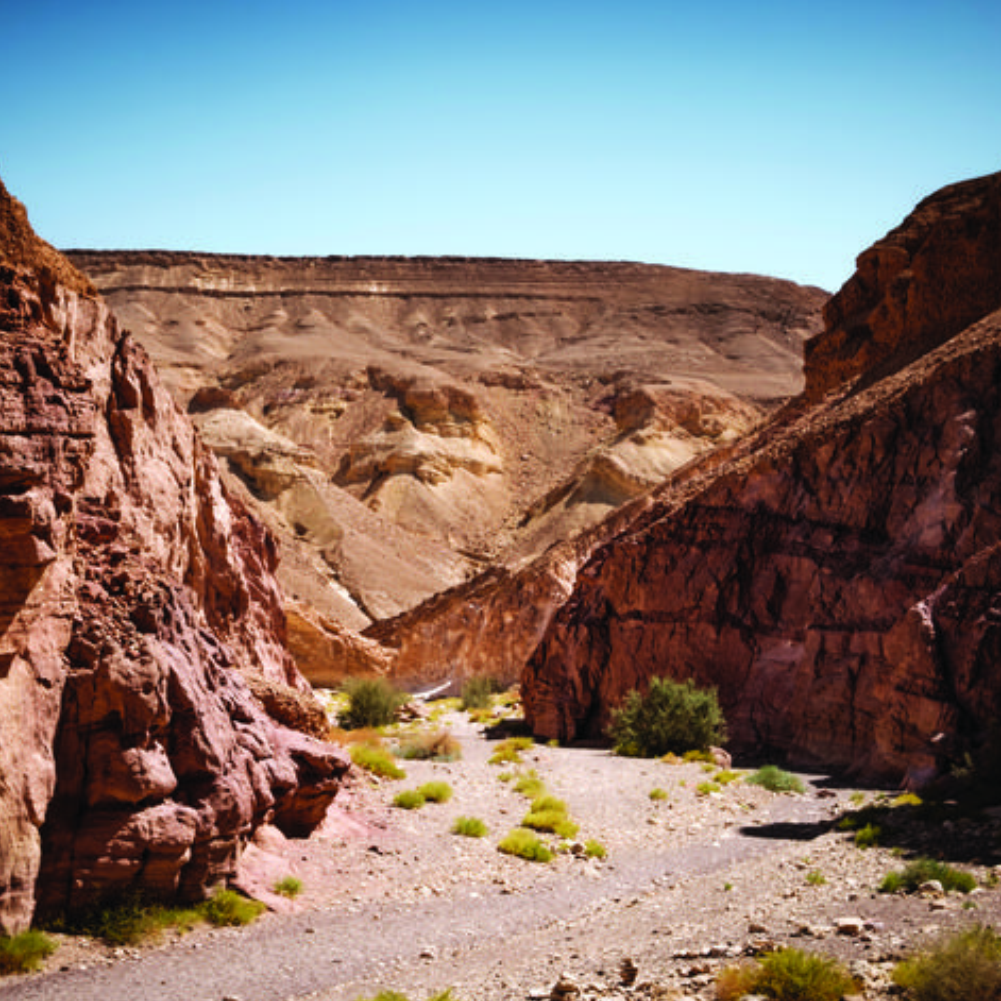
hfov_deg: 32.8
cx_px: 451
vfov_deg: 32.7
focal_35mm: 52
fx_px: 1701
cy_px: 564
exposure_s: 1/800
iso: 100
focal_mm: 24
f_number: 5.6
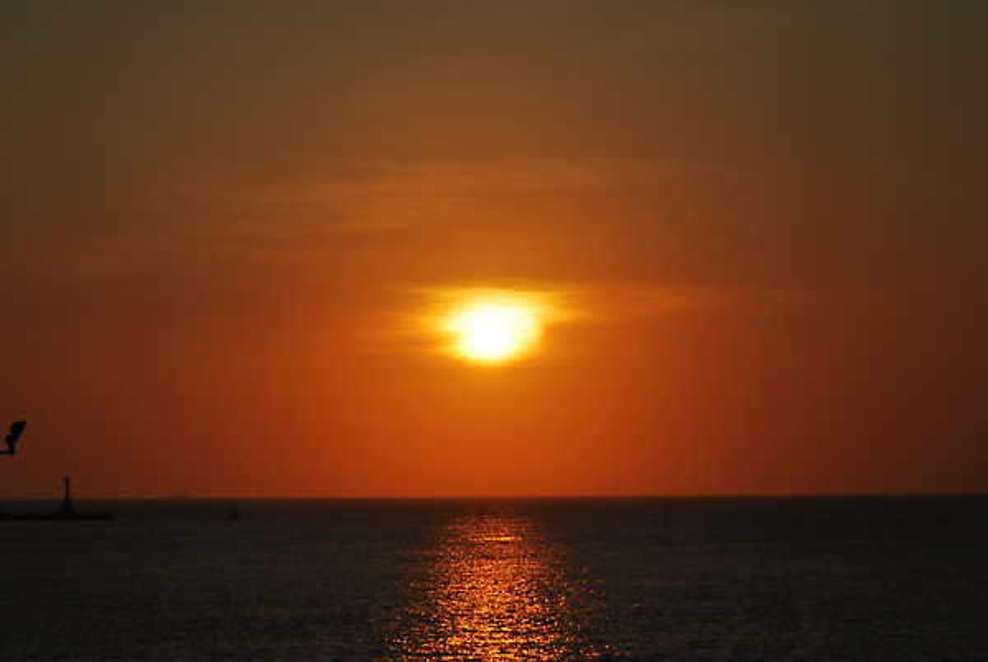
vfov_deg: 11.5
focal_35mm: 120
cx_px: 494
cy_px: 331
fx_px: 3298
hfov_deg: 17.0
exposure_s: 1/1250
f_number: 5.6
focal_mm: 80
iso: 100
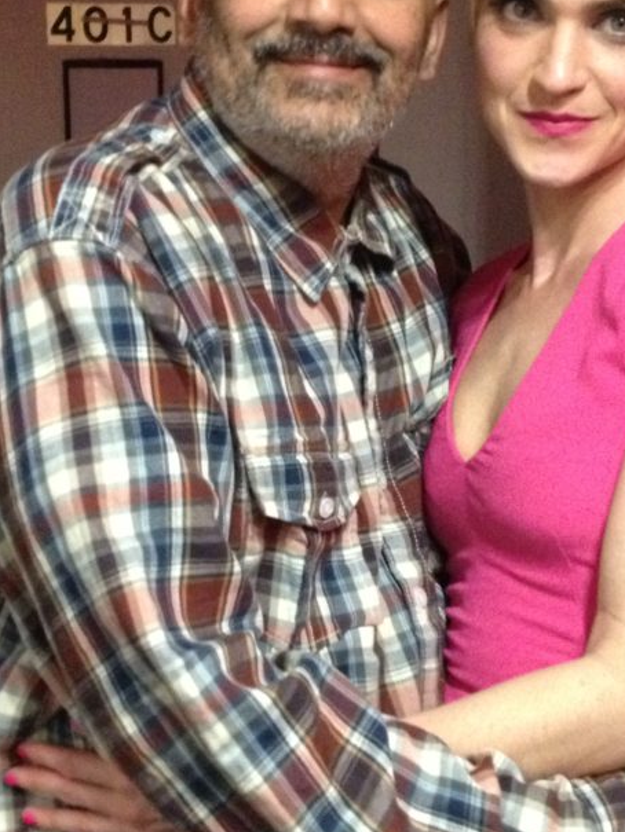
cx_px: 350
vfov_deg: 24.7
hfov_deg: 18.7
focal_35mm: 79
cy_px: 376
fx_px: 1901
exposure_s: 1/15
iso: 500
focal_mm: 4.28
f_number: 2.4
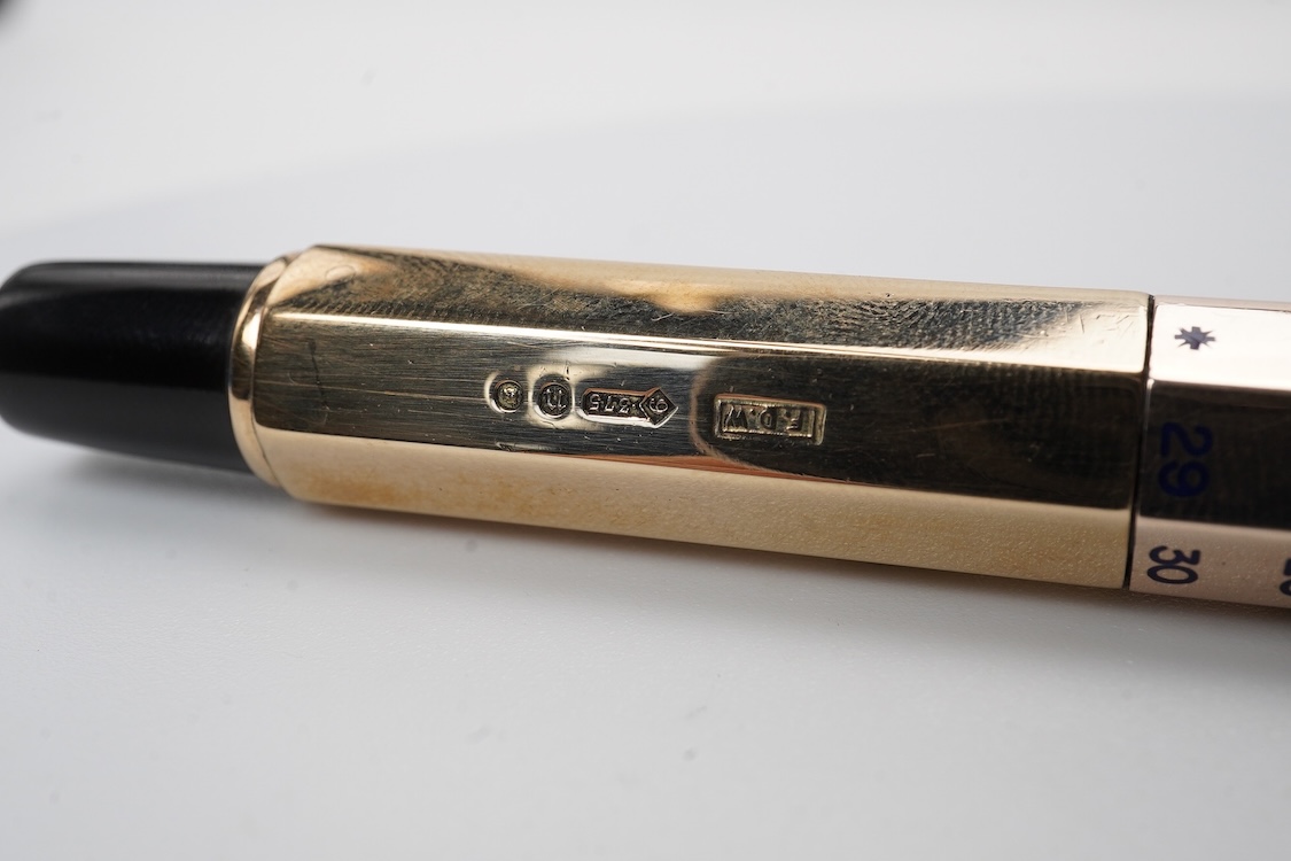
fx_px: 1614
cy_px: 430
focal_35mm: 45
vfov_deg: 29.9
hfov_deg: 43.6
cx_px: 646
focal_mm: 30
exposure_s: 1/100
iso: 400
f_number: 22
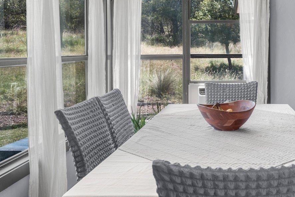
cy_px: 54
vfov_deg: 30.1
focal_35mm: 44
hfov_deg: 42.6
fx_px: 360
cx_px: 235
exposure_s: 1/25
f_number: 8
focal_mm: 19
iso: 100
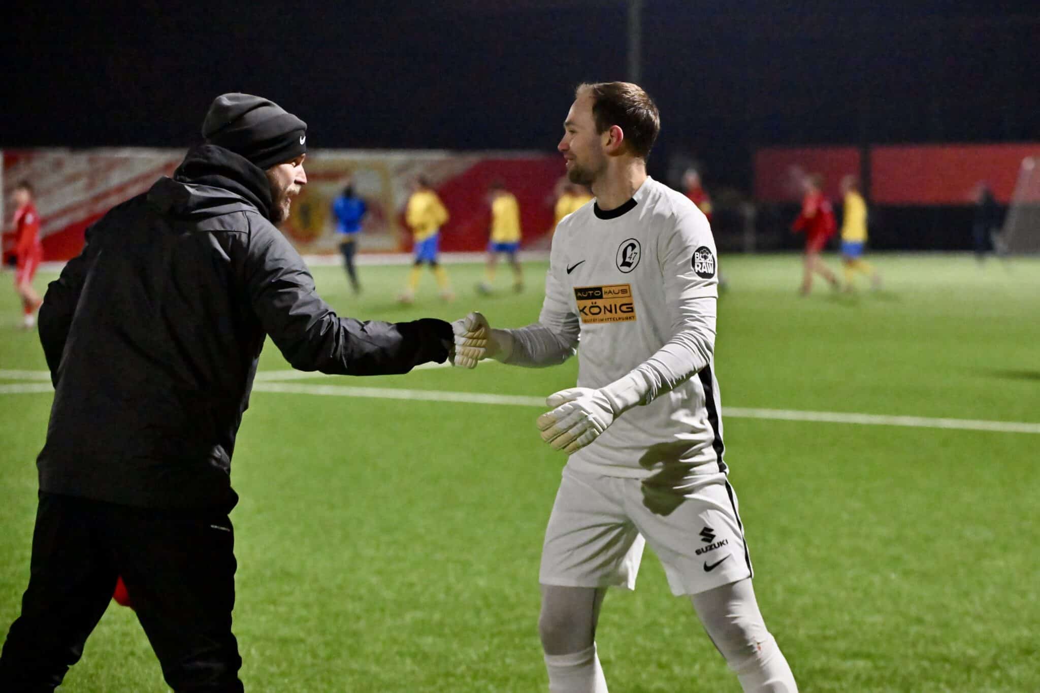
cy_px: 346
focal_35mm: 100
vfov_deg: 13.7
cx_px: 520
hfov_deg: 20.4
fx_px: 2888
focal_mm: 100
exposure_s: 1/1250
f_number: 3.2
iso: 10000
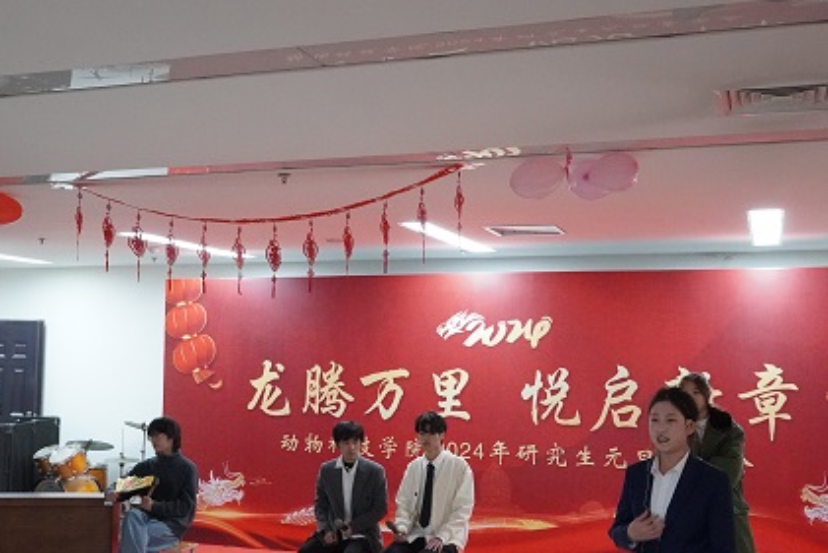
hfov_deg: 41.8
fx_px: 1081
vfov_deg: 28.7
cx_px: 372
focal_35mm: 47
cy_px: 264
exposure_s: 1/50
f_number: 4
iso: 6400
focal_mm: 22
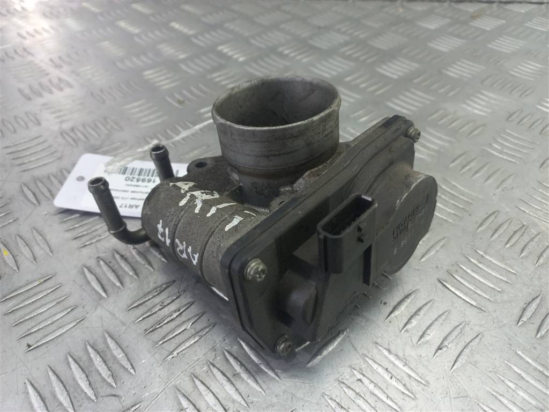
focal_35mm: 25
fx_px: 396
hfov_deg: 69.4
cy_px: 206
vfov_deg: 54.9
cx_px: 274
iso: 80
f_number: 1.8
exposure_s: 1/50
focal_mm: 4.6
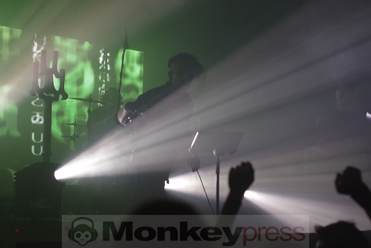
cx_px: 186
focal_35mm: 75
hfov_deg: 27.0
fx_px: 773
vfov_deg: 18.2
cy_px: 124
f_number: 2.5
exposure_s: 1/640
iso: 1600
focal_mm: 50
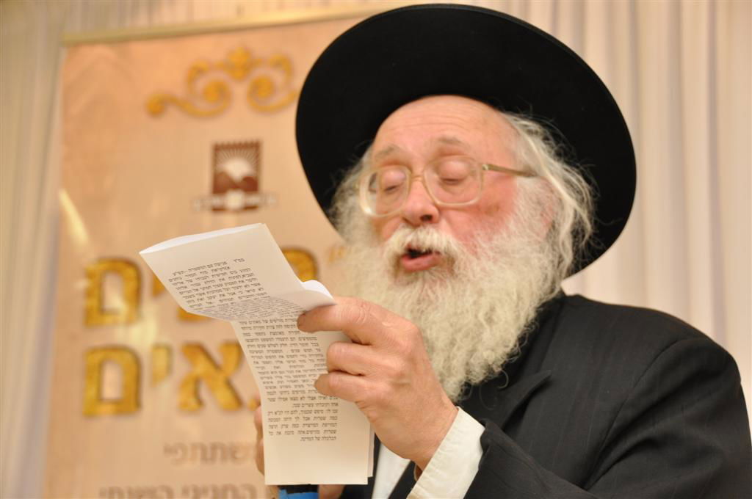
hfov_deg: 26.0
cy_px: 250
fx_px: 1627
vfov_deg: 17.4
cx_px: 376
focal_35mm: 78
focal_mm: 52
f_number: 4.8
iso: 800
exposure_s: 1/60
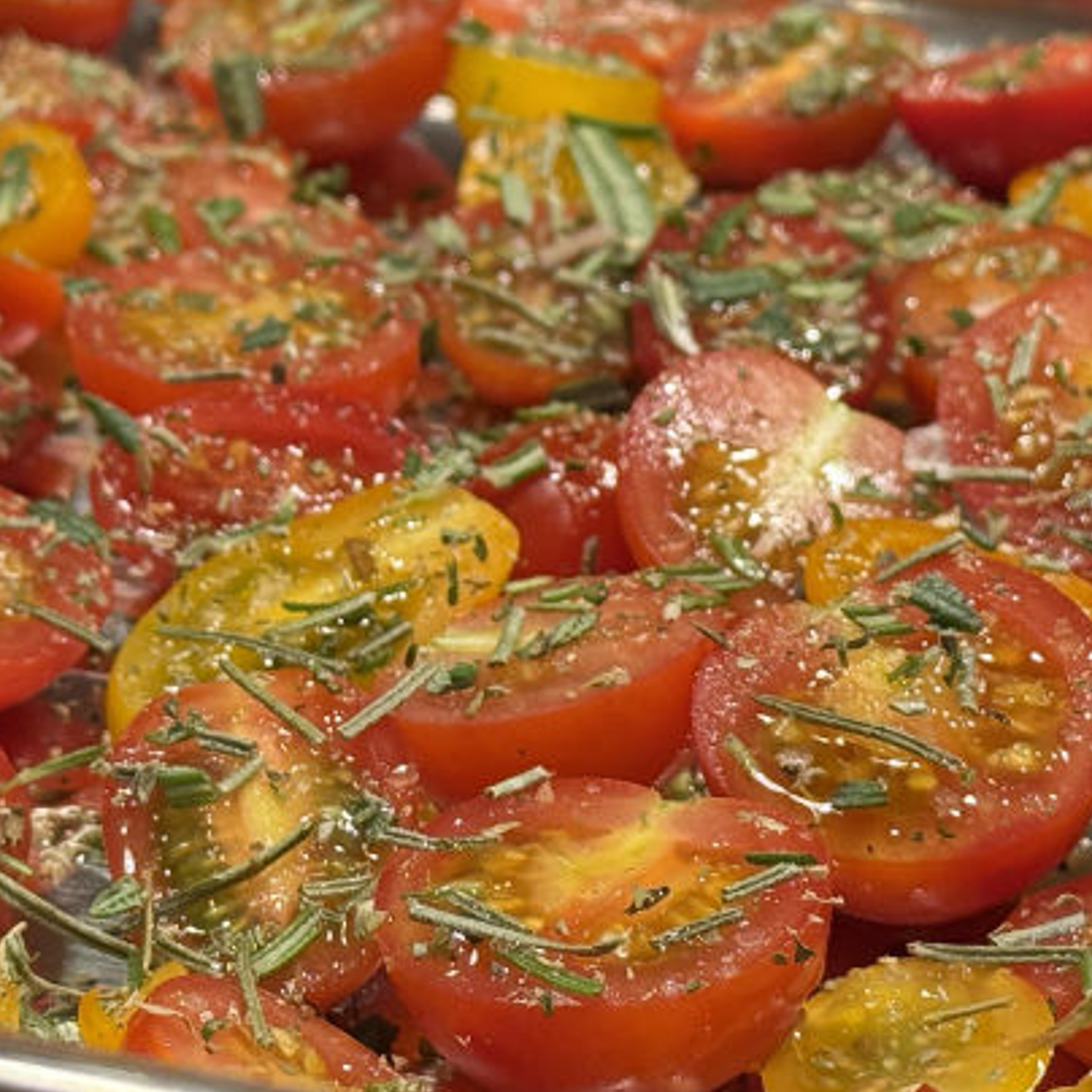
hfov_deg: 13.8
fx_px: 4497
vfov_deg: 13.8
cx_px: 408
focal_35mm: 126
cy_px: 605
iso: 200
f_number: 1.8
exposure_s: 1/100
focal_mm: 6.8
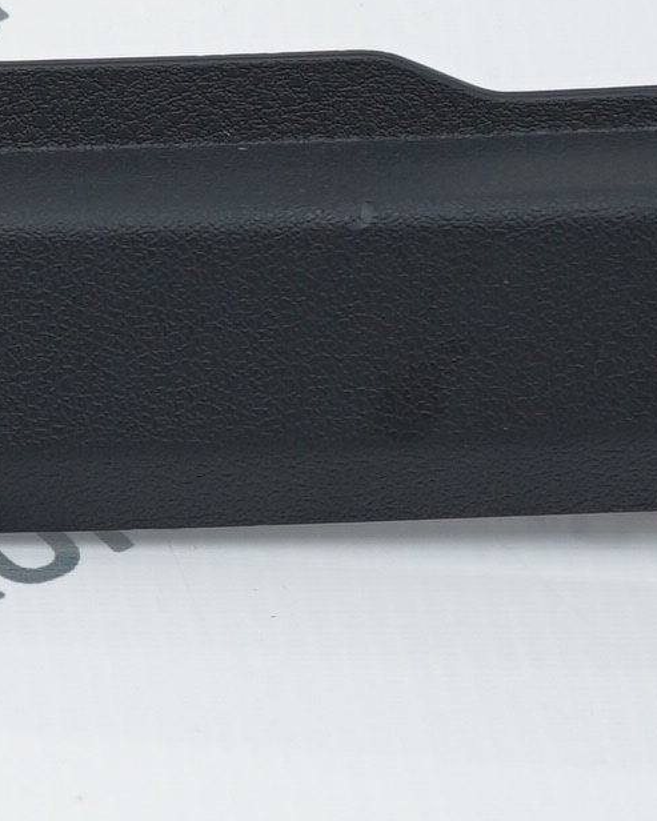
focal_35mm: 306
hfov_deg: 4.9
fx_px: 7436
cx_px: -1074
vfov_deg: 6.3
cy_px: 268
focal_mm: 51
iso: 500
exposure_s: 1/160
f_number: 6.3
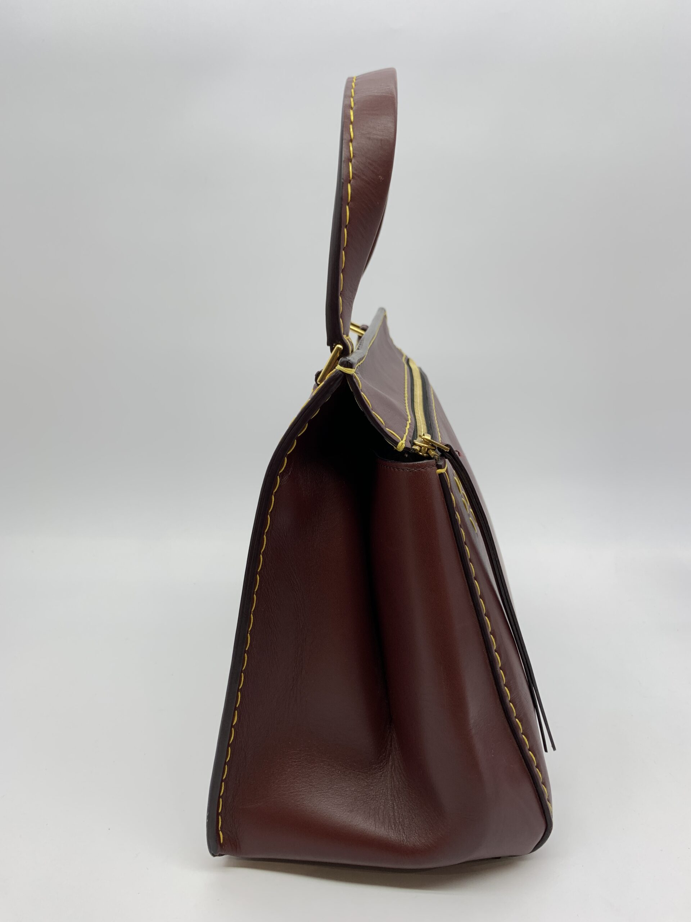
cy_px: 461
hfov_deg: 53.1
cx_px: 346
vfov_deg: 67.3
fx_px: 692
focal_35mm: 26
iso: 32
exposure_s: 1/100
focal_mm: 4.25
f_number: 1.8
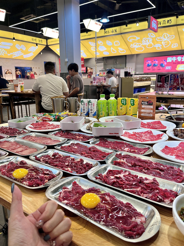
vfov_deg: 67.3
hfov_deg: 53.1
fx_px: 184
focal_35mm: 26
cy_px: 123
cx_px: 92
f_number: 1.6
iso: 64
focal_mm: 5.1
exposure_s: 1/100
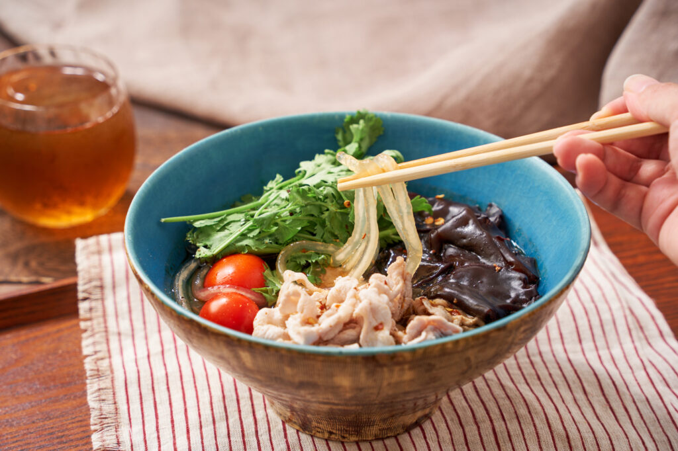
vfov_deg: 12.7
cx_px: 339
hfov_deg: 18.9
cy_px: 226
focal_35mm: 108
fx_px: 2033
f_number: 6.3
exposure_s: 1/125
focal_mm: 108
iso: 160
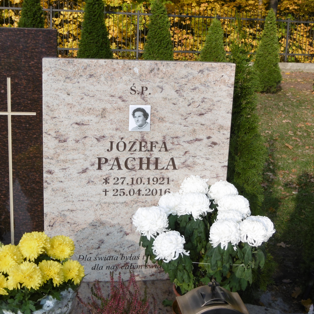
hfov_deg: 31.6
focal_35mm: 54
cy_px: 147
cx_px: 141
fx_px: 554
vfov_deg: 31.6
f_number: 3.8
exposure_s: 1/400
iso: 100
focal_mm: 7.7
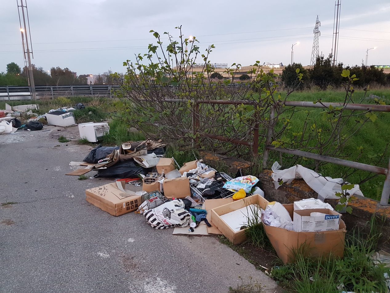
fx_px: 293
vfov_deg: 53.1
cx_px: 195
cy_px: 146
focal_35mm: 26
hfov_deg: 67.3
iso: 200
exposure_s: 1/25
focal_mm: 4.2
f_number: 1.7
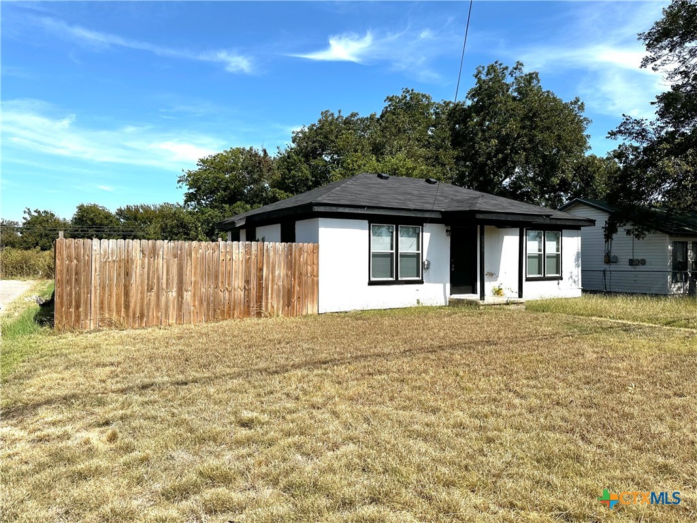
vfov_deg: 56.8
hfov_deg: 71.6
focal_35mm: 24
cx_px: 348
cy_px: 262
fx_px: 483
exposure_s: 1/4762
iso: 80
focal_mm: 6.86
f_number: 1.78
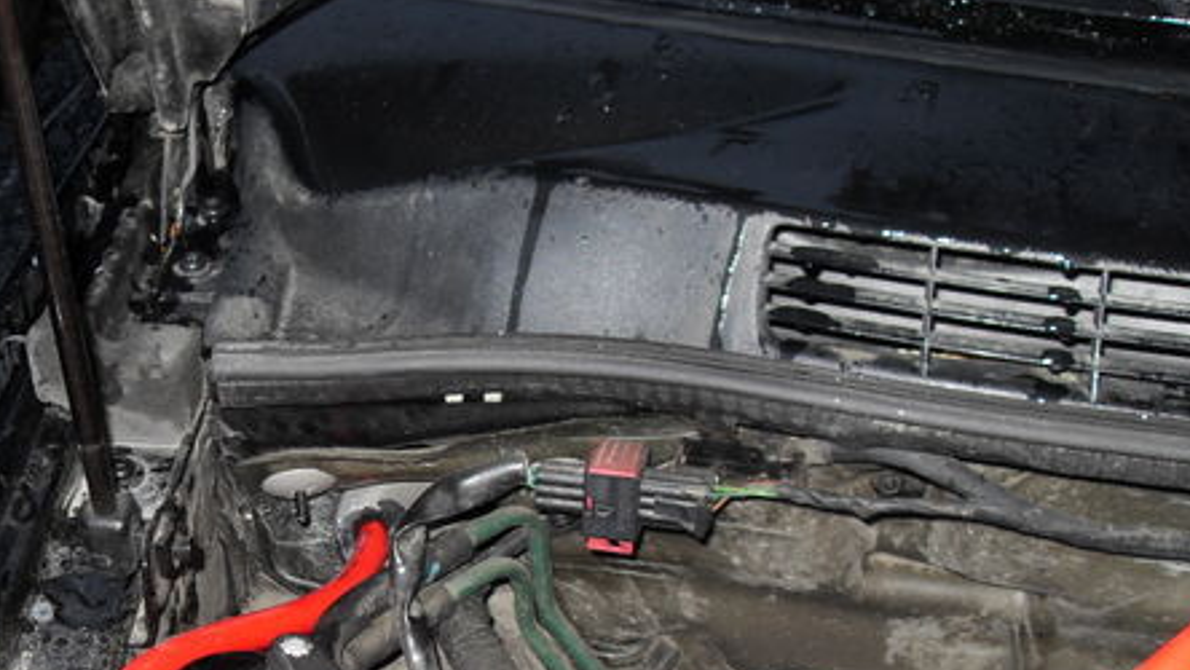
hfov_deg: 37.3
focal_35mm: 55
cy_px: 552
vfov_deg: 21.5
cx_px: 362
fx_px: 1736
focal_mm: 6.3
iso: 100
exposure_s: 1/45
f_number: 2.8
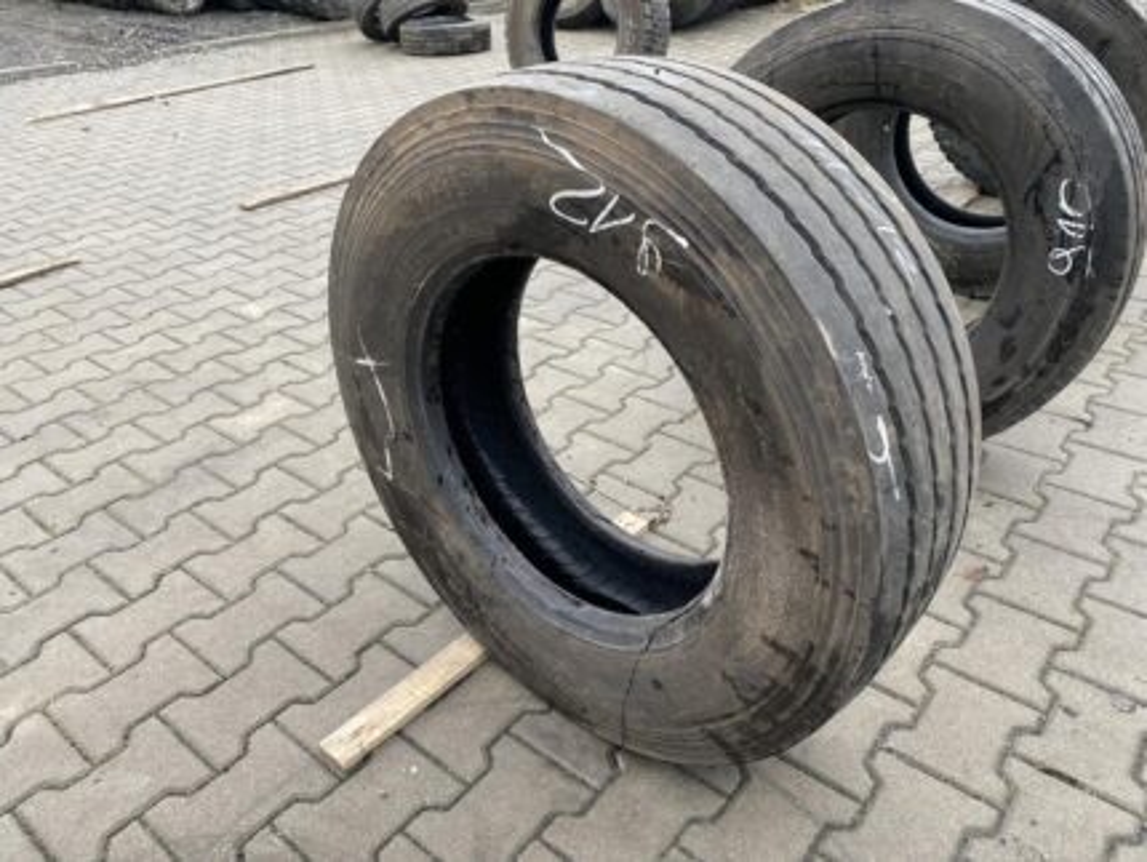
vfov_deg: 53.1
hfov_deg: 67.3
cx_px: 574
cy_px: 431
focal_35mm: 26
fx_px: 862
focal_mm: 4.25
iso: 100
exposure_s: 1/121
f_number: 1.8
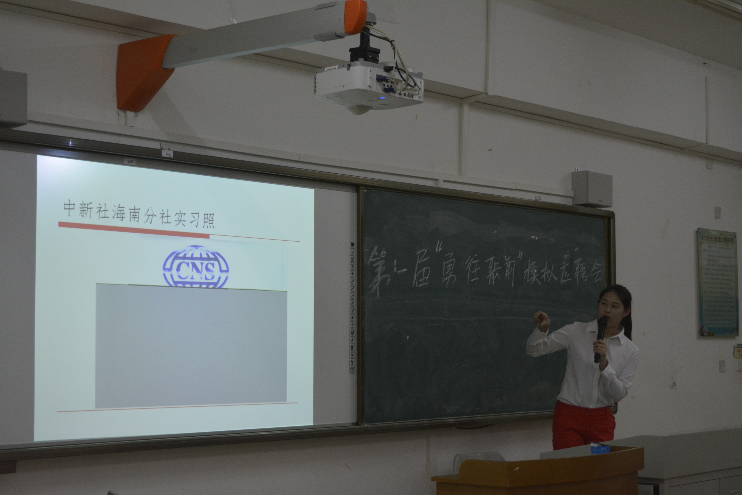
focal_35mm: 60
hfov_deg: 33.4
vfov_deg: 22.6
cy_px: 248
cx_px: 371
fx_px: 1237
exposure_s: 1/125
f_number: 5
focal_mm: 40
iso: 1250
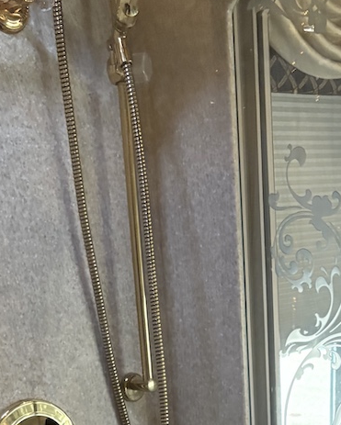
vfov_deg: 23.3
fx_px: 920
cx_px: 242
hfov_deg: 20.9
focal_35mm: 73
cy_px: 539
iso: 500
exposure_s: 1/60
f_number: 1.6
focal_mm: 5.96
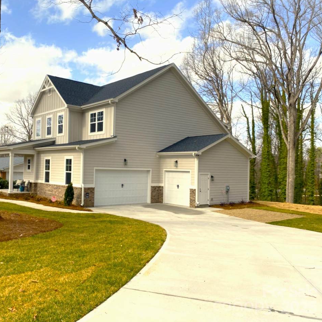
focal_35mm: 31
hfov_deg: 51.8
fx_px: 326
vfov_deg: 52.5
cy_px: 162
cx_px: 116
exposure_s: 1/2105
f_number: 1.8
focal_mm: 4.25
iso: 32
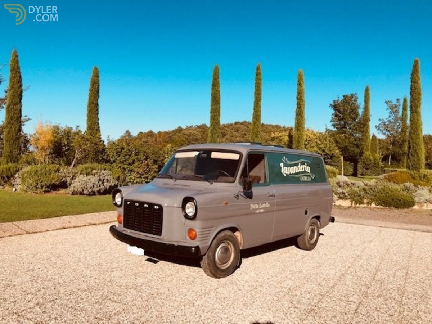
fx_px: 349
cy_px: 162
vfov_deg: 49.7
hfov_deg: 63.4
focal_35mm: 28
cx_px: 216
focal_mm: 3.99
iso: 20
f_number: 1.8
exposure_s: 1/2591
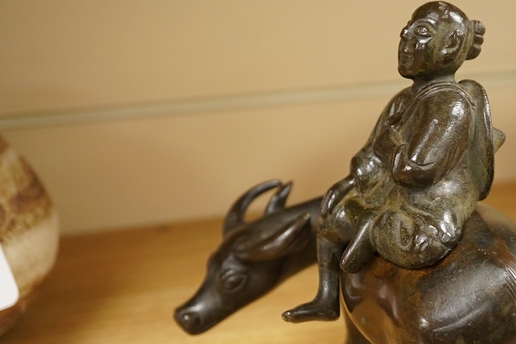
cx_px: 439
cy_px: 273
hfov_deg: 25.7
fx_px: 1104
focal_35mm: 77
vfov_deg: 17.6
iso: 2000
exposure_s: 1/125
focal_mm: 30
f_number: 4.5
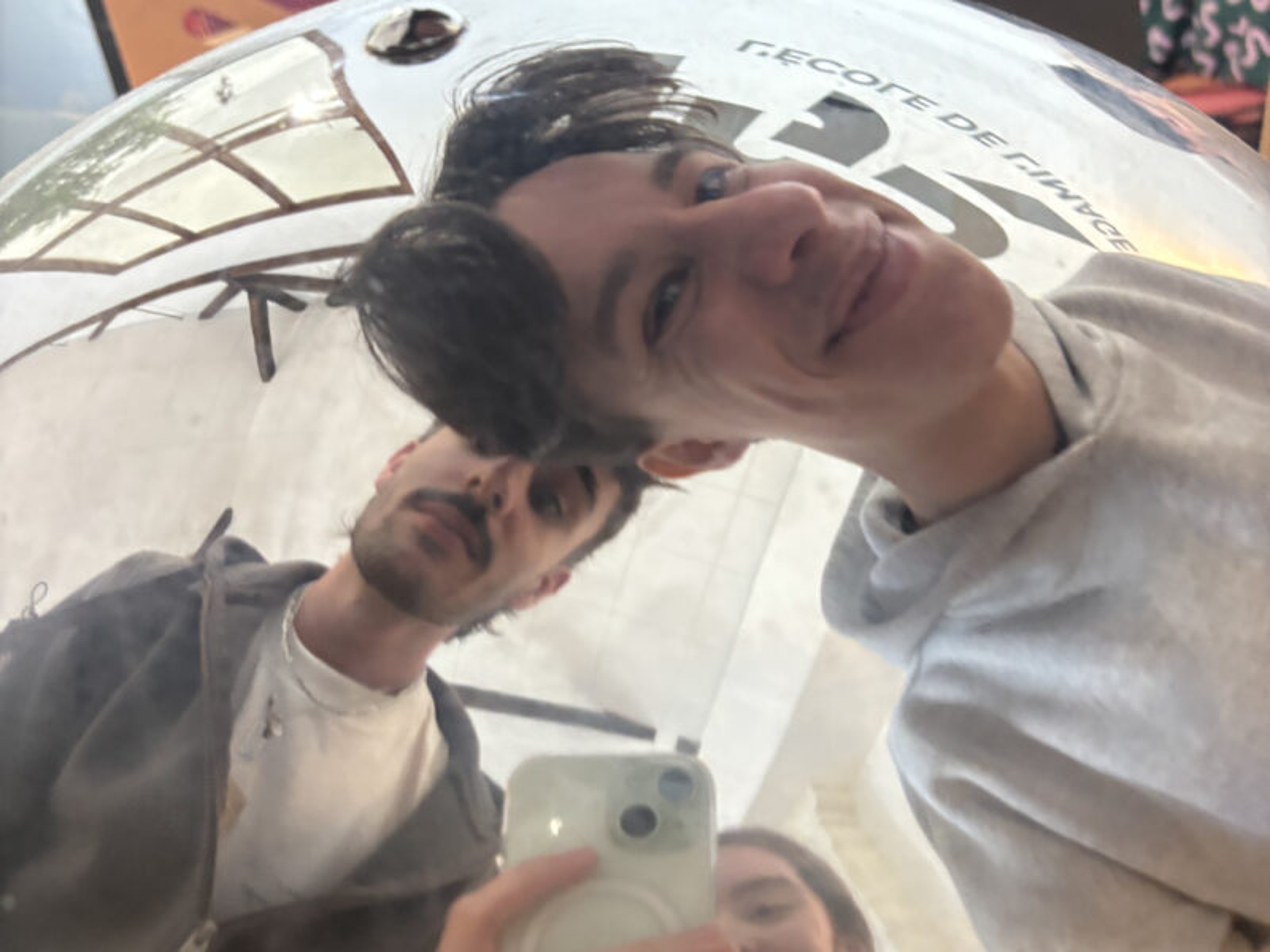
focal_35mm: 26
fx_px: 954
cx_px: 635
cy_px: 476
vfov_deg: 53.1
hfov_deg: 67.3
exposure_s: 1/50
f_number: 1.6
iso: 500
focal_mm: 5.96
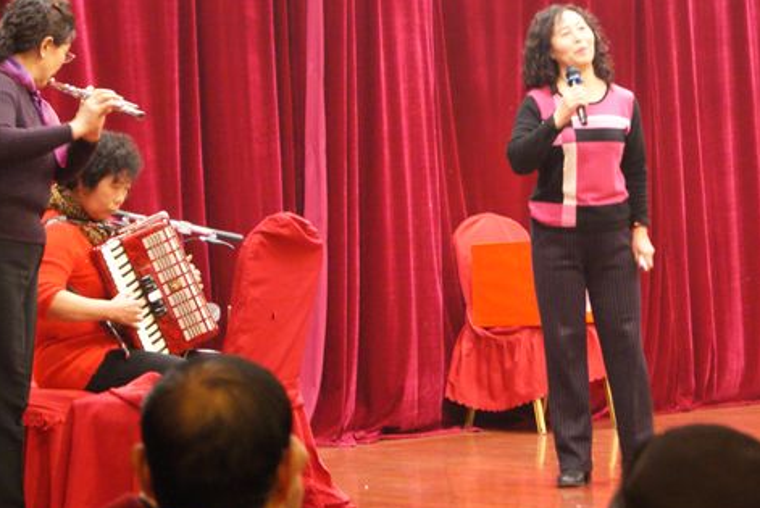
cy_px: 158
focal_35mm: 131
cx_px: 416
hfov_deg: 15.7
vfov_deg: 10.5
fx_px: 2764
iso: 1600
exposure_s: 1/20
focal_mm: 55
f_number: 5.6
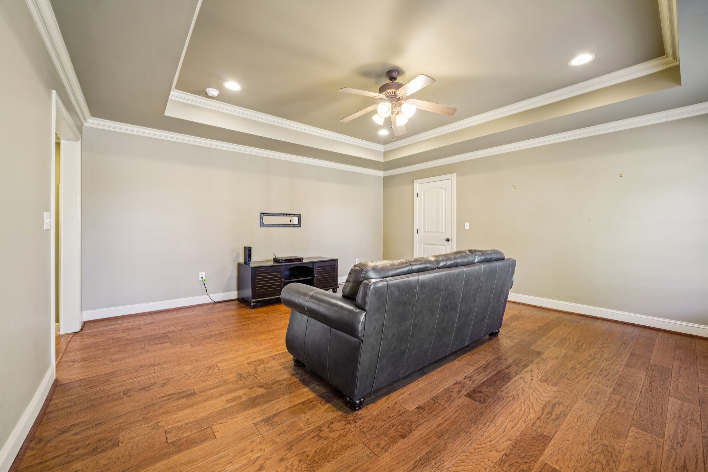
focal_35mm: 14
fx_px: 275
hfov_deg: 104.3
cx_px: 354
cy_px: 236
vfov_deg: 81.2
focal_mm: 14
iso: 400
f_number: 8
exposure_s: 1/4
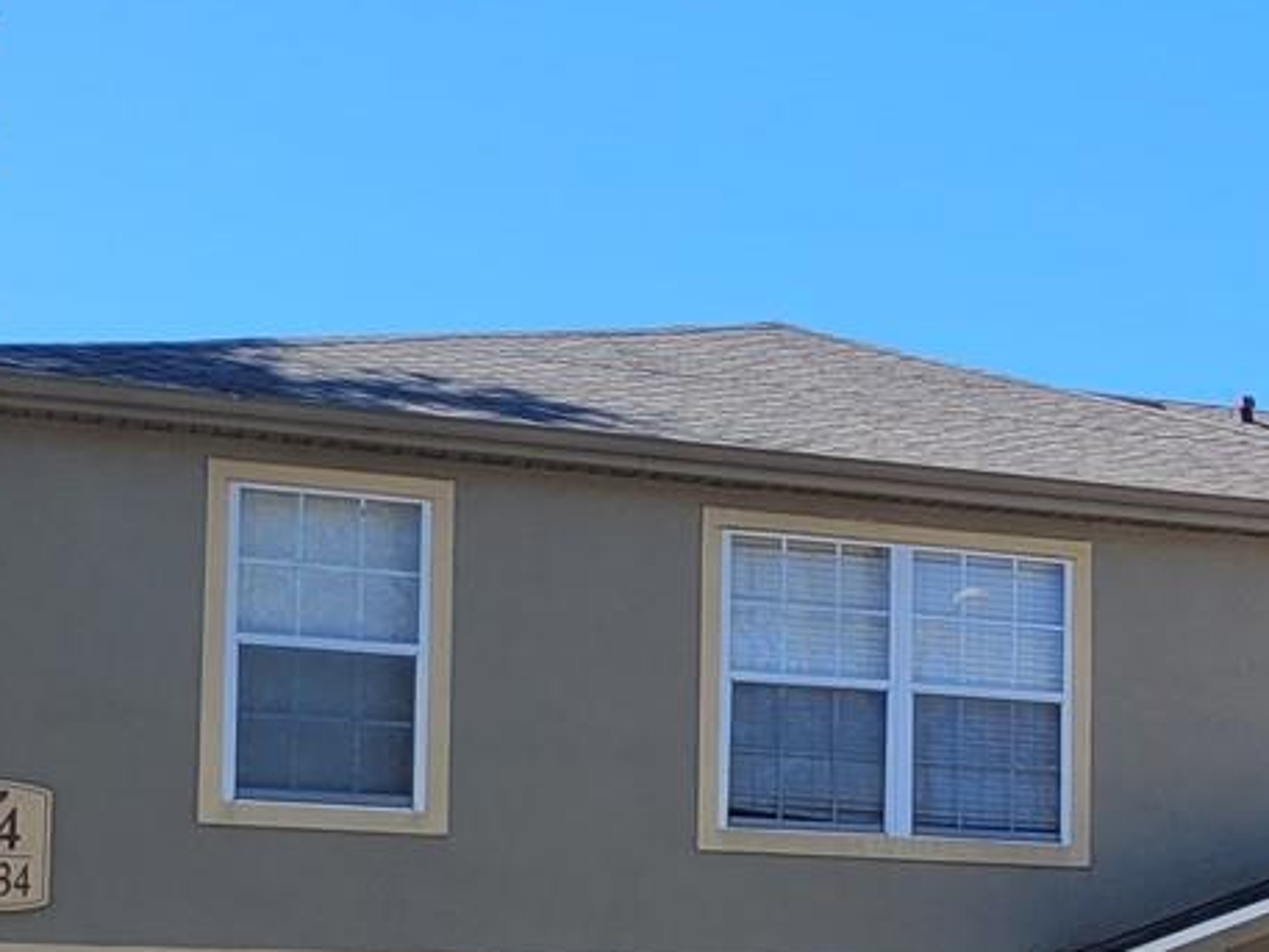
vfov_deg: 15.8
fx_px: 3337
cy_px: 1055
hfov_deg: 19.9
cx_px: 1611
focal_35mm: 91
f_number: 1.8
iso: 40
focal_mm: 5.4
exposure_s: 1/1343
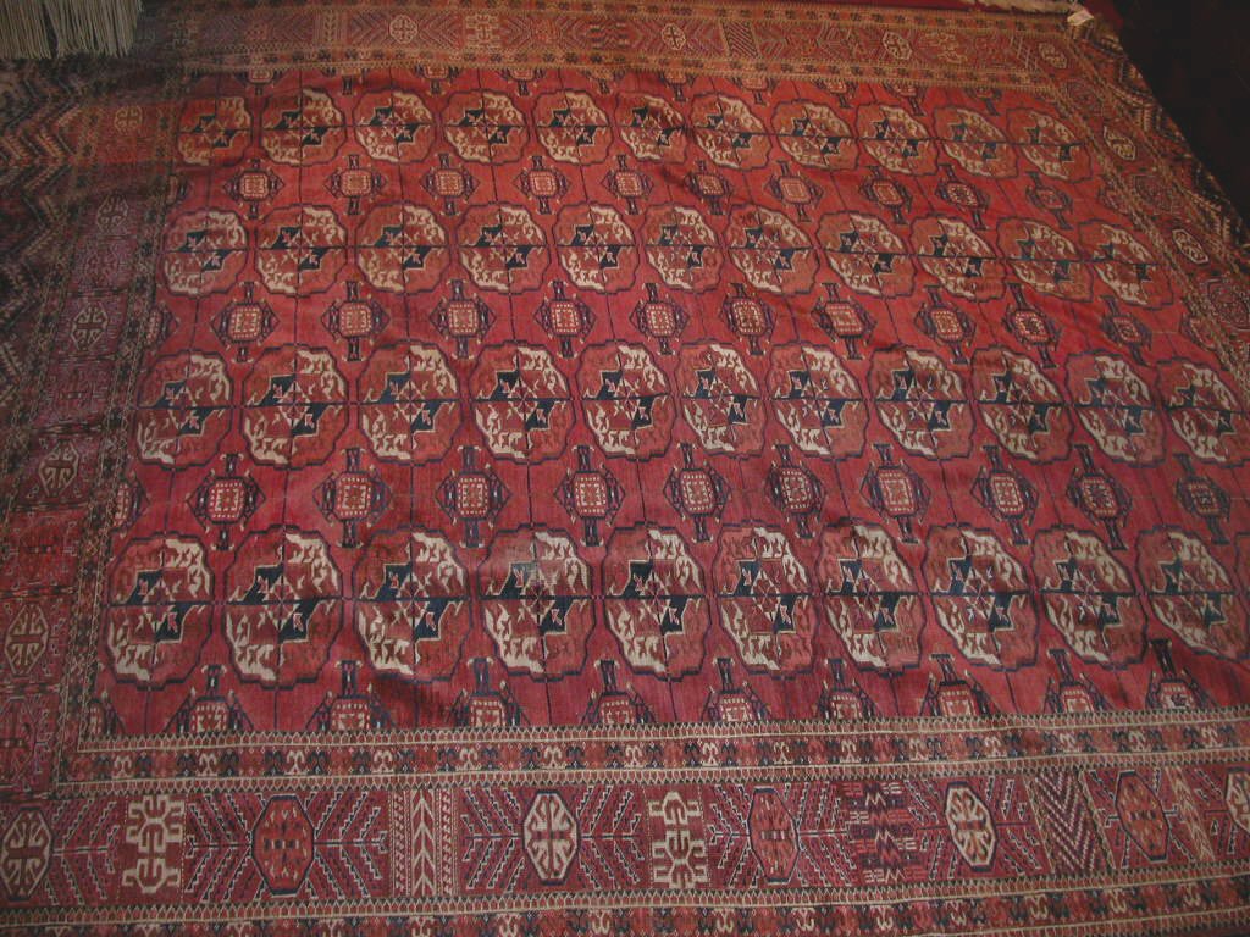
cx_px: 625
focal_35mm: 38
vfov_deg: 37.7
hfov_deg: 49.0
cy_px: 468
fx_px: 1372
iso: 100
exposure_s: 1/60
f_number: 2.6
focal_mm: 7.85
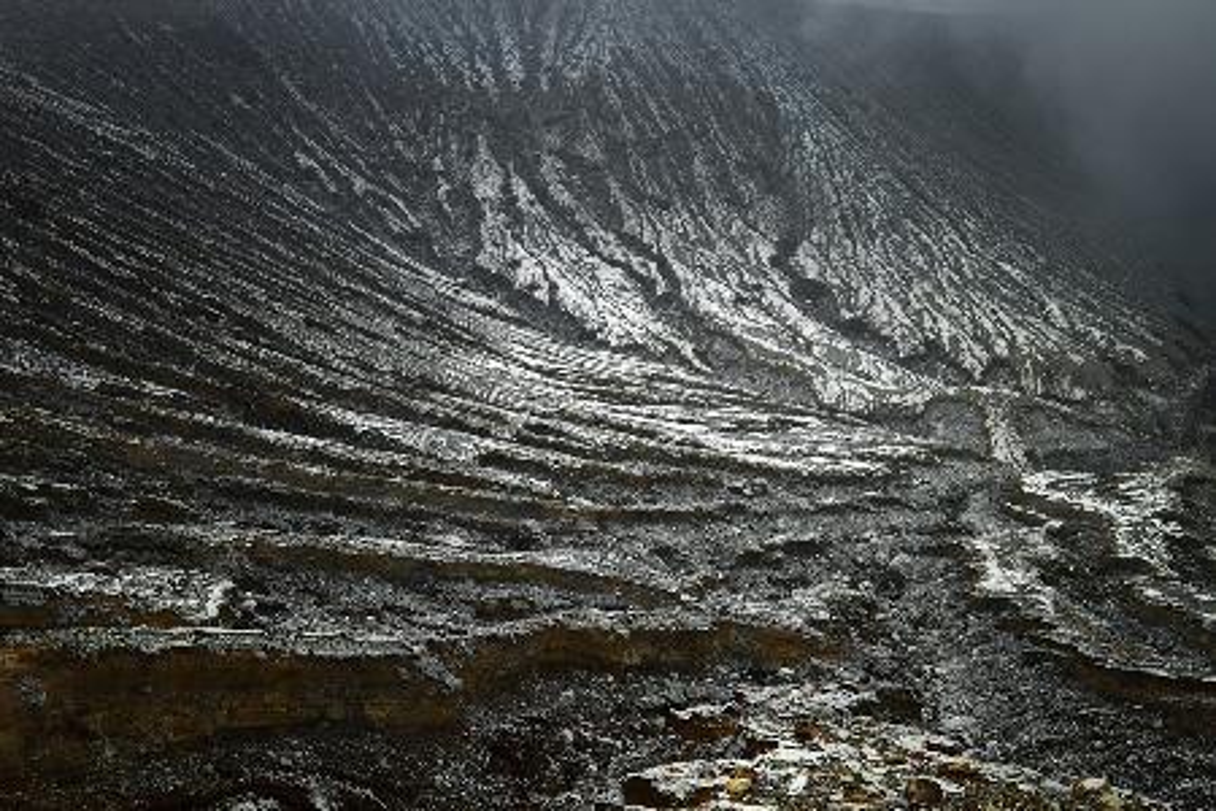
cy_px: 406
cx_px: 608
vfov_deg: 36.9
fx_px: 1216
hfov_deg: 53.1
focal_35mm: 36
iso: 200
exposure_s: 1/90
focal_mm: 24
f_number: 10
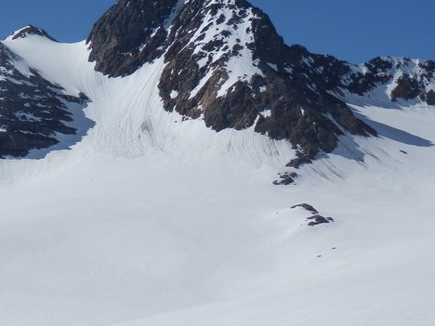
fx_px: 1596
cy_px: 227
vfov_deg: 11.7
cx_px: 69
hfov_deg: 15.4
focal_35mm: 127
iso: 80
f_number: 12.4
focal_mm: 11.9
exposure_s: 1/200
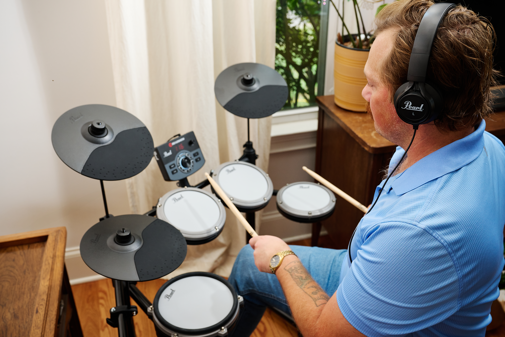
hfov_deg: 55.1
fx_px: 484
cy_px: 168
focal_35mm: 34
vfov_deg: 38.4
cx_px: 252
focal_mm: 34.5
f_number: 5.6
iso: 640
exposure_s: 1/160
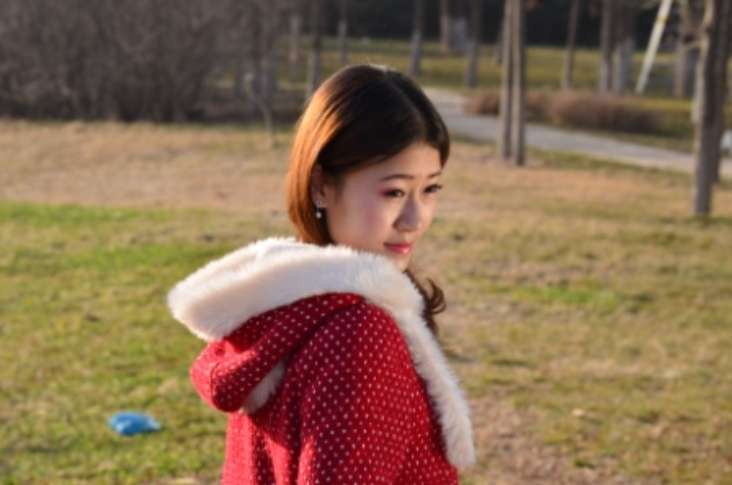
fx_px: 2984
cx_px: 366
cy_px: 242
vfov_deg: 9.3
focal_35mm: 147
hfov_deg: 14.0
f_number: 9
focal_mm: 98
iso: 100
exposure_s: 1/100
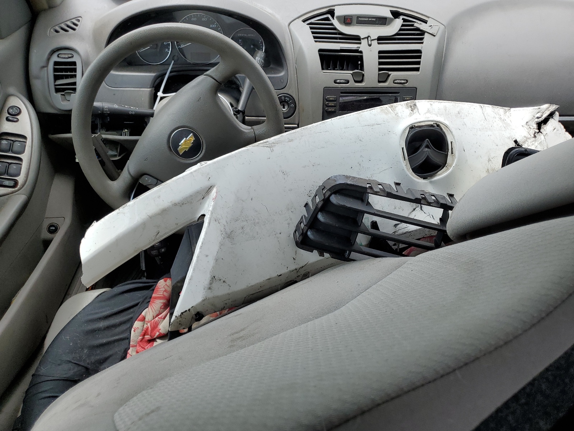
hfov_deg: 67.3
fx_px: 431
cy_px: 216
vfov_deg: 53.1
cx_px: 287
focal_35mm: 26
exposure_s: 1/833
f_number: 1.5
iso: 50
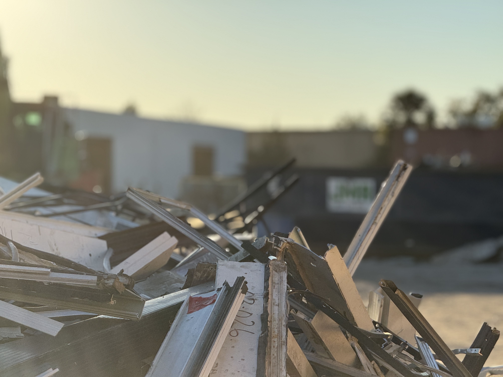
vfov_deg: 12.3
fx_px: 1744
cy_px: 188
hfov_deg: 16.4
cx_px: 252
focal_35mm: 120
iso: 50
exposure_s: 1/1395
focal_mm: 15.66
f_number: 2.8
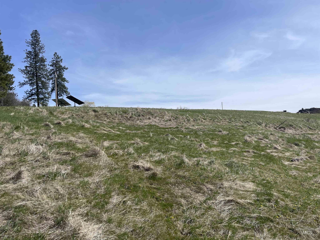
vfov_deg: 53.1
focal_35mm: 26
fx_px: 240
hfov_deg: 67.3
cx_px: 160
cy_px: 120
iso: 32
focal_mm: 5.1
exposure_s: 1/6250
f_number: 1.6
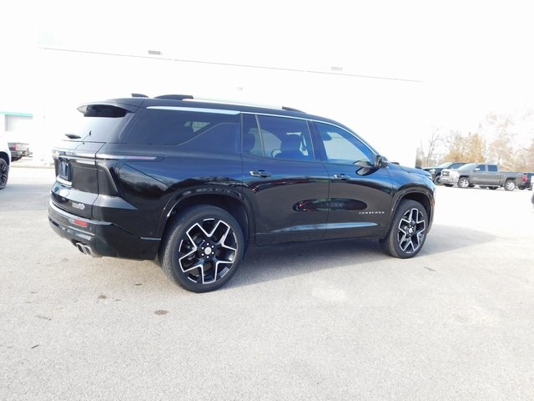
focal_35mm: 28
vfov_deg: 49.7
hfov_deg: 63.4
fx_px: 432
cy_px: 200
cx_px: 267
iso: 125
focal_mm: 4.9
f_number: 3.2
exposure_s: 1/200
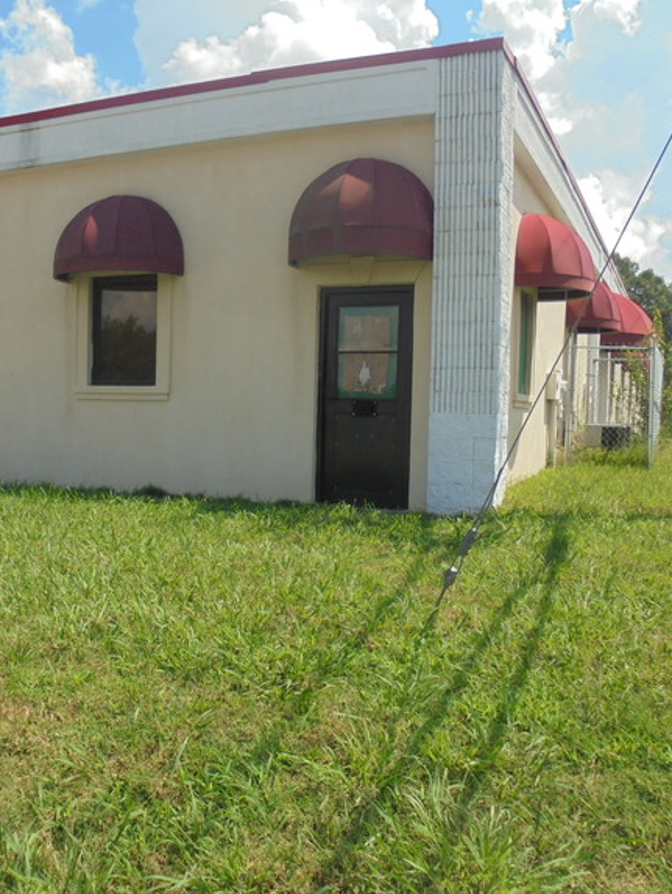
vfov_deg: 52.6
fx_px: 905
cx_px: 255
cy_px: 445
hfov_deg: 40.5
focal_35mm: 35
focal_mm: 4.6
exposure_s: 1/800
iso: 100
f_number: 3.5
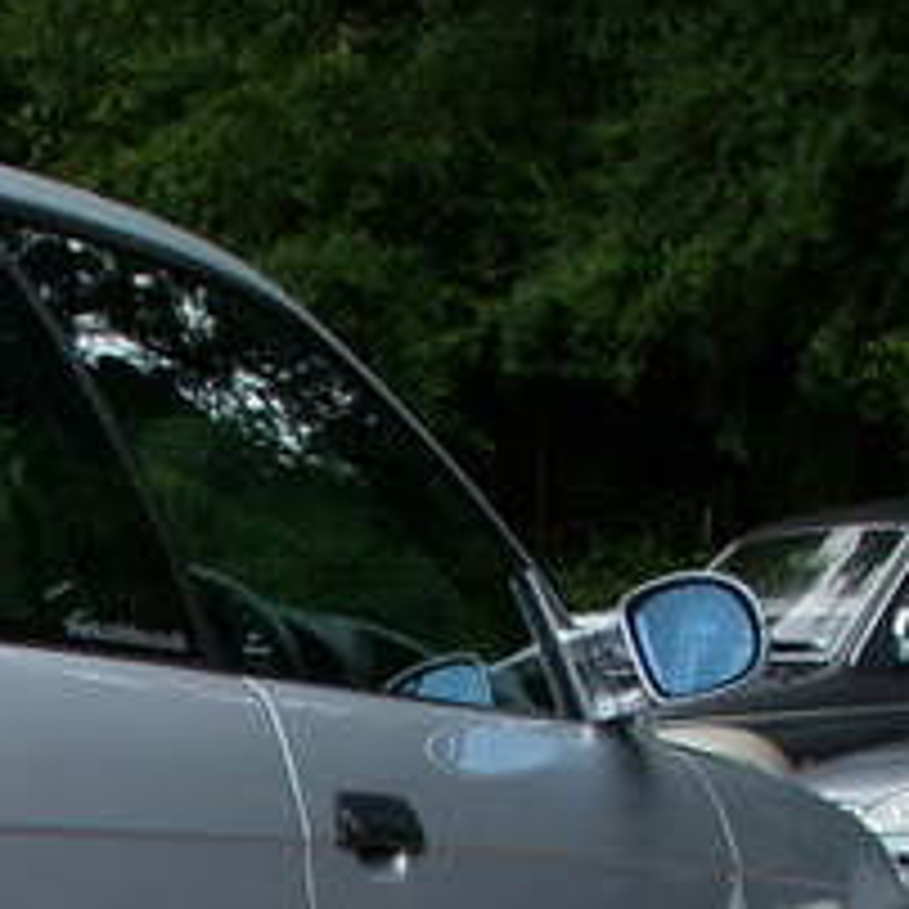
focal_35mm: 170
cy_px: 1278
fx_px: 5051
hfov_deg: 9.7
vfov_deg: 10.0
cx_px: -801
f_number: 4
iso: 50
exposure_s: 1/260
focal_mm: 7.8
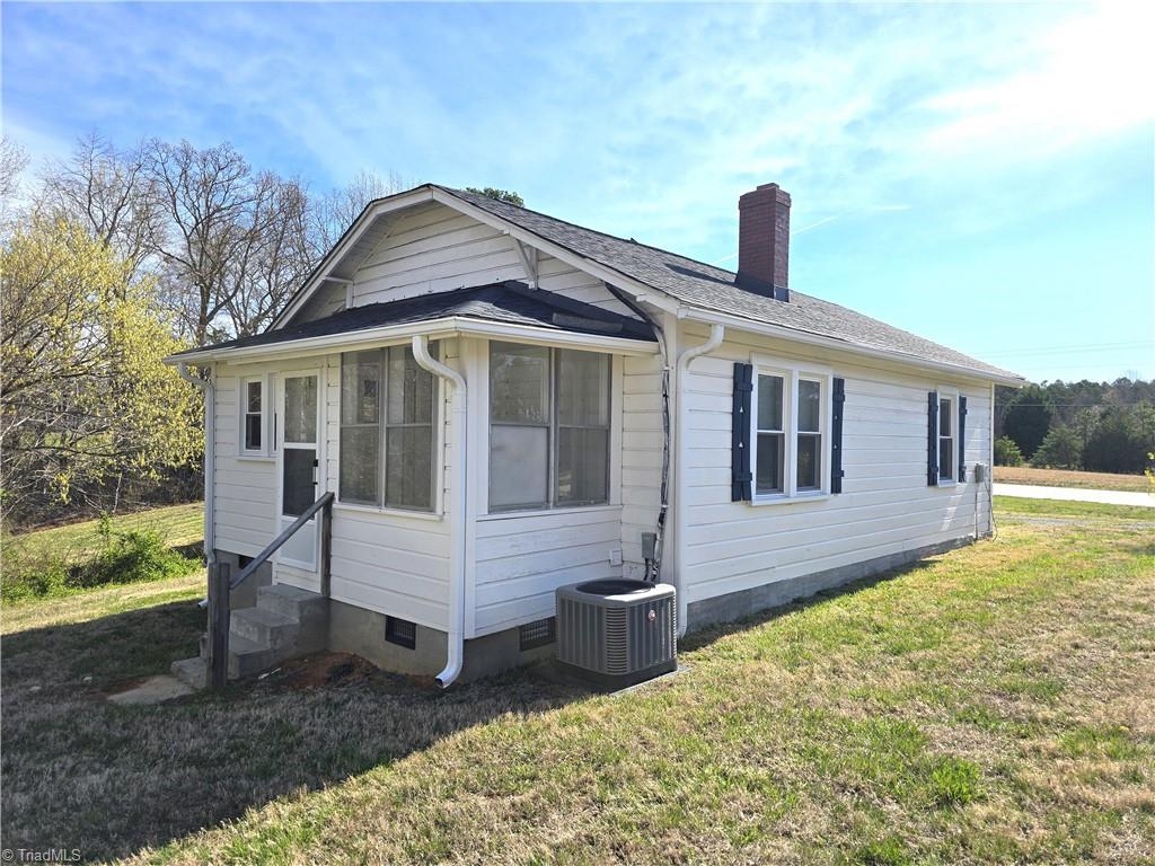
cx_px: 578
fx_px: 767
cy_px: 433
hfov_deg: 73.9
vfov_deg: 58.9
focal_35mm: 23
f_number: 1.7
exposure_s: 1/1087
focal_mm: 6.3
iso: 12
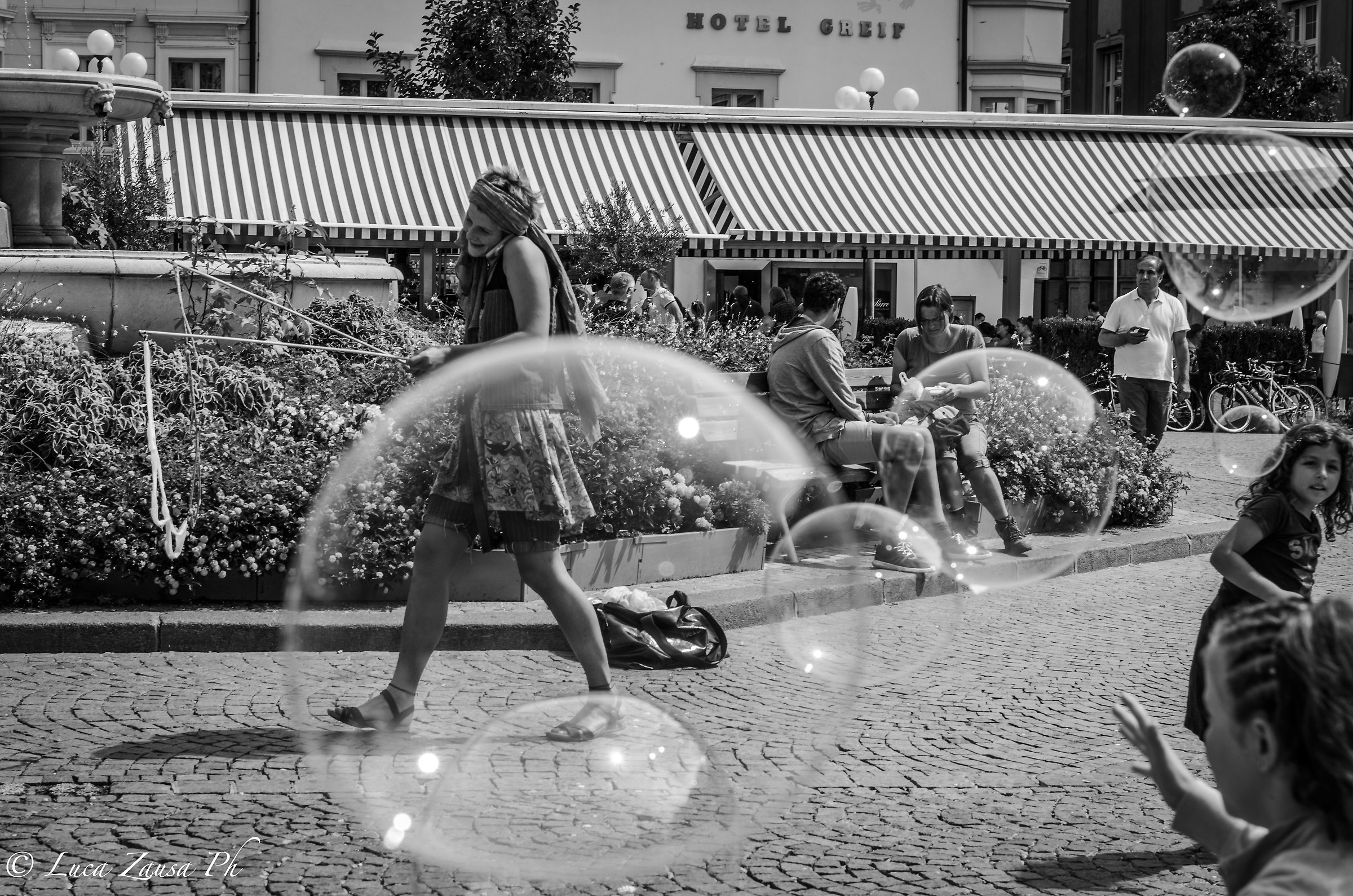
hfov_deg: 28.1
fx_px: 2700
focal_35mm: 72
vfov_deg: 18.8
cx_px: 676
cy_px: 448
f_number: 6.3
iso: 100
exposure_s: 1/640
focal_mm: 48
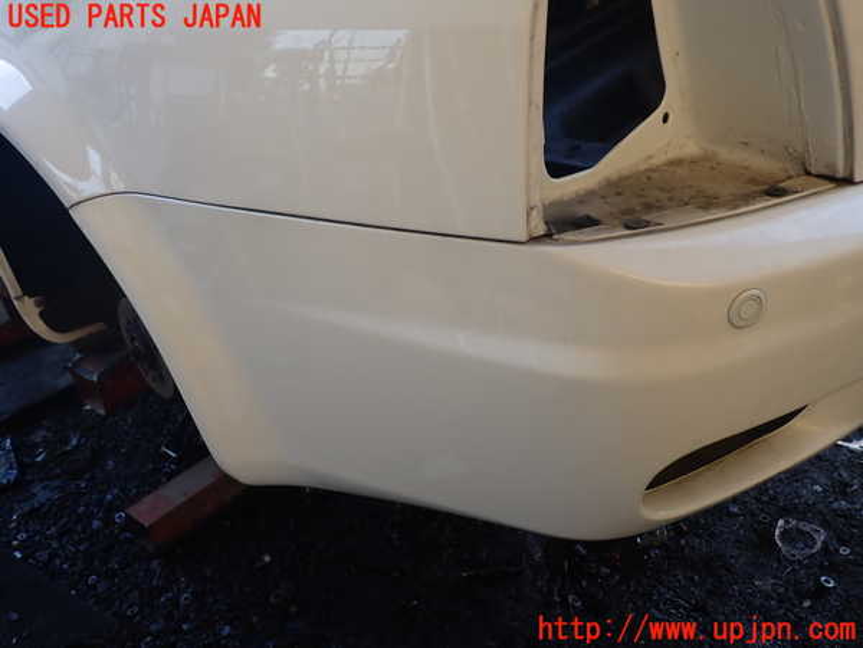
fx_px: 748
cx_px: 432
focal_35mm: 30
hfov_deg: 60.0
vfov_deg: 46.8
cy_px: 324
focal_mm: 5.4
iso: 100
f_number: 2.3
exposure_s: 1/100
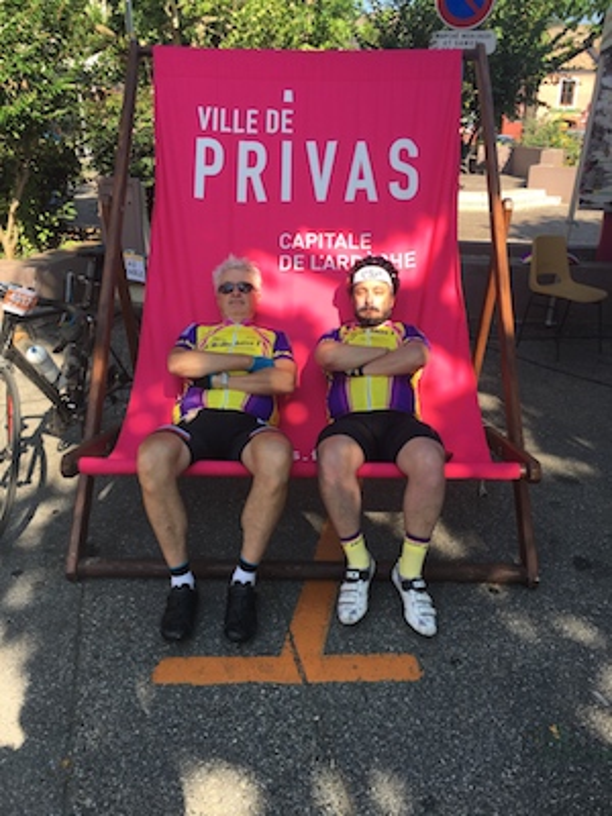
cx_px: 306
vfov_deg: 61.7
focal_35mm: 29
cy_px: 408
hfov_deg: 48.2
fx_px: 684
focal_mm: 4.15
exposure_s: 1/557
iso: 25
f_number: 2.2
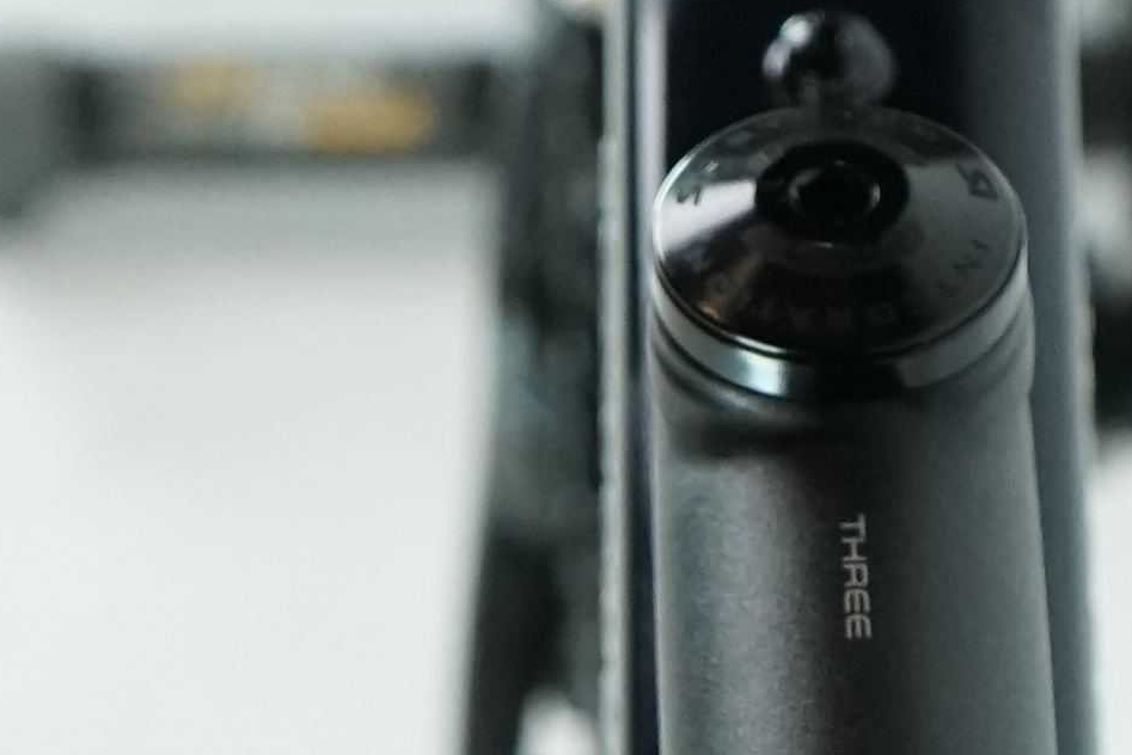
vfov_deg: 5.1
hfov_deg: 7.7
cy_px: 1655
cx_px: 930
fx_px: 8366
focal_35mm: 266
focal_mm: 42
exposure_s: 1/200
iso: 2000
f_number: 5
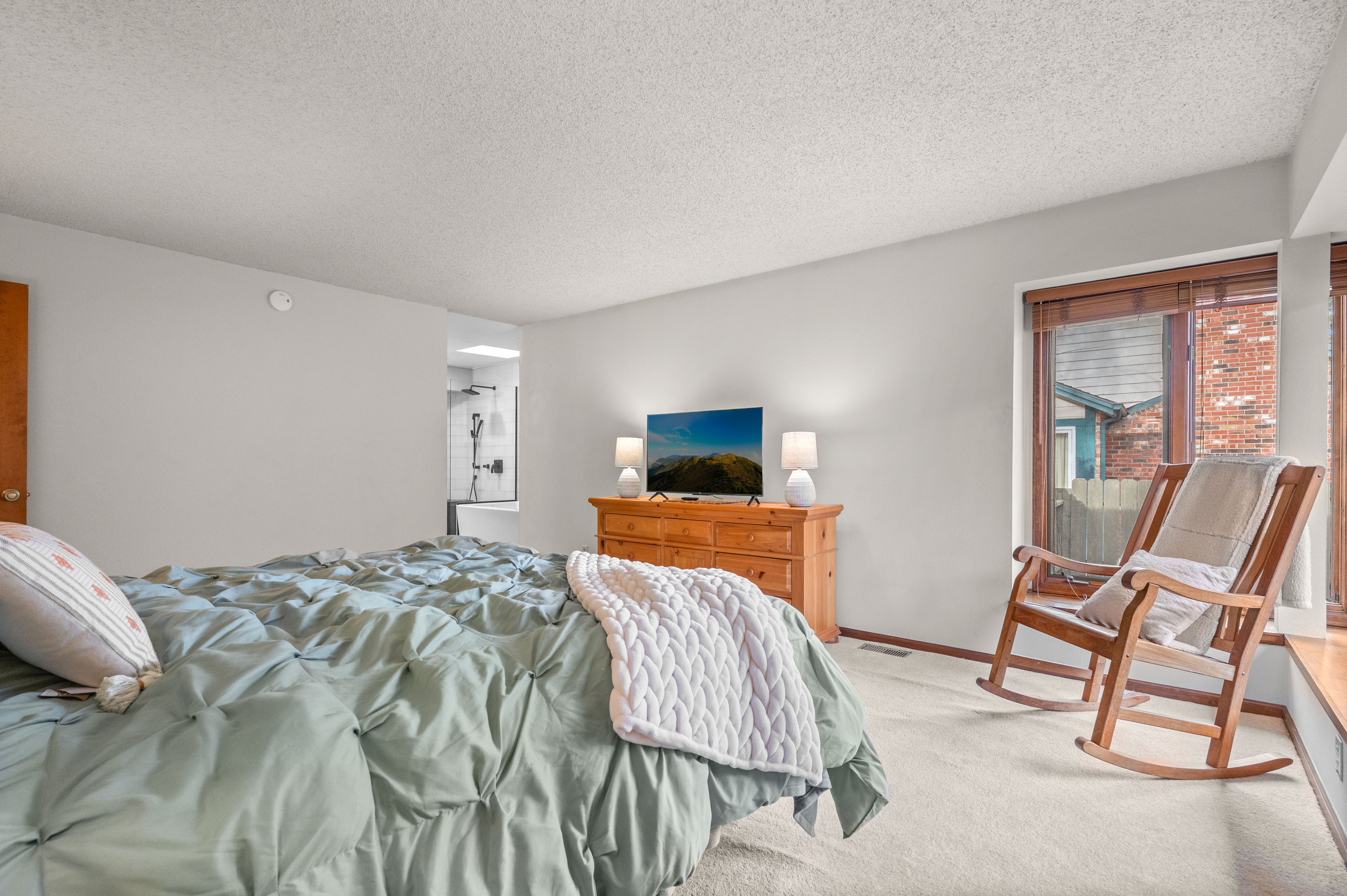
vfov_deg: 73.7
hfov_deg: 96.8
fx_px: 598
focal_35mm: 16
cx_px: 674
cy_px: 448
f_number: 7.1
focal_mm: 16
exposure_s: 1/25
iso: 1600
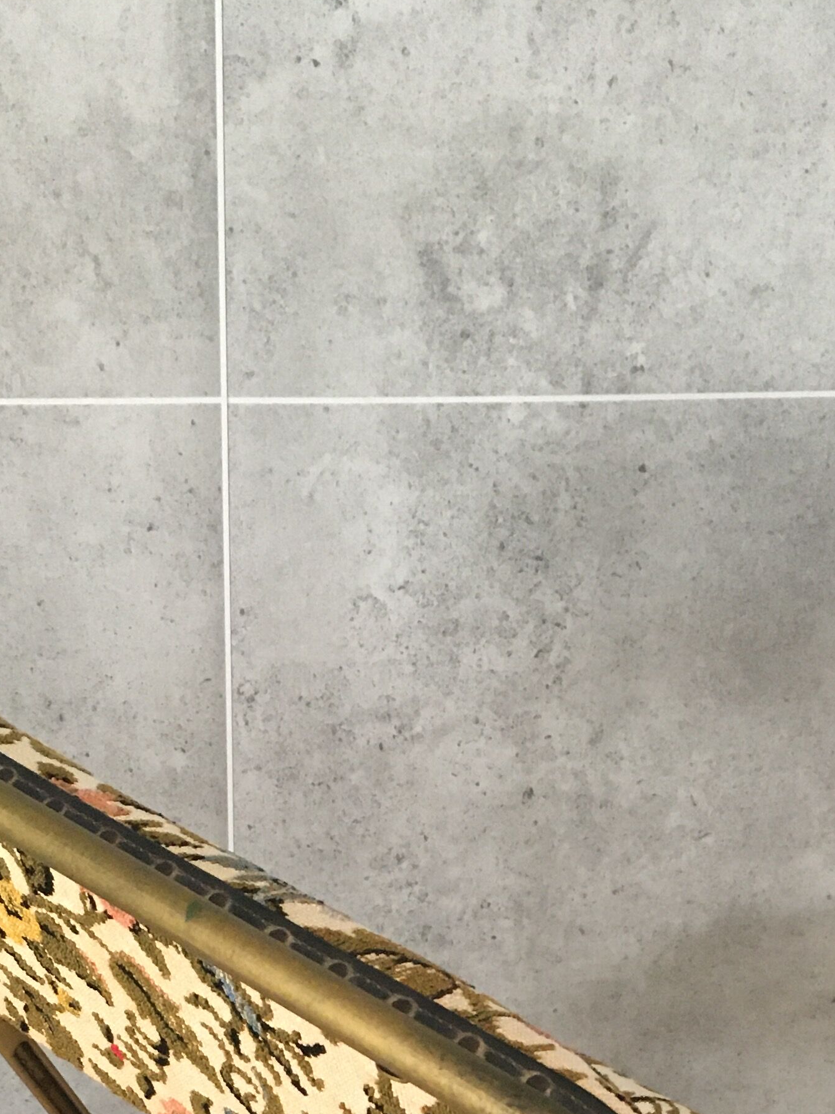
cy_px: 1242
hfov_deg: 22.6
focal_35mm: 65
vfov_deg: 27.2
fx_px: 2091
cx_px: 447
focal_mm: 4.15
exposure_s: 1/17
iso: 200
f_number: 2.2
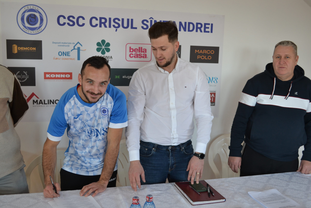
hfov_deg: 53.1
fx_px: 311
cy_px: 104
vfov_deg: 36.9
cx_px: 156
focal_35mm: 36
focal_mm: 24
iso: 400
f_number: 4
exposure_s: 1/60
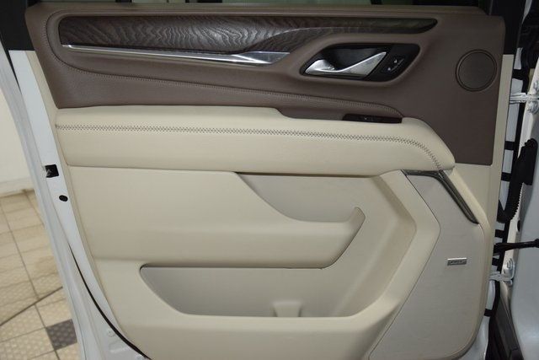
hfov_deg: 53.1
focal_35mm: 36
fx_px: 539
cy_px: 180
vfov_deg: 36.9
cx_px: 270
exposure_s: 1/80
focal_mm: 24
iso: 800
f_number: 4.5
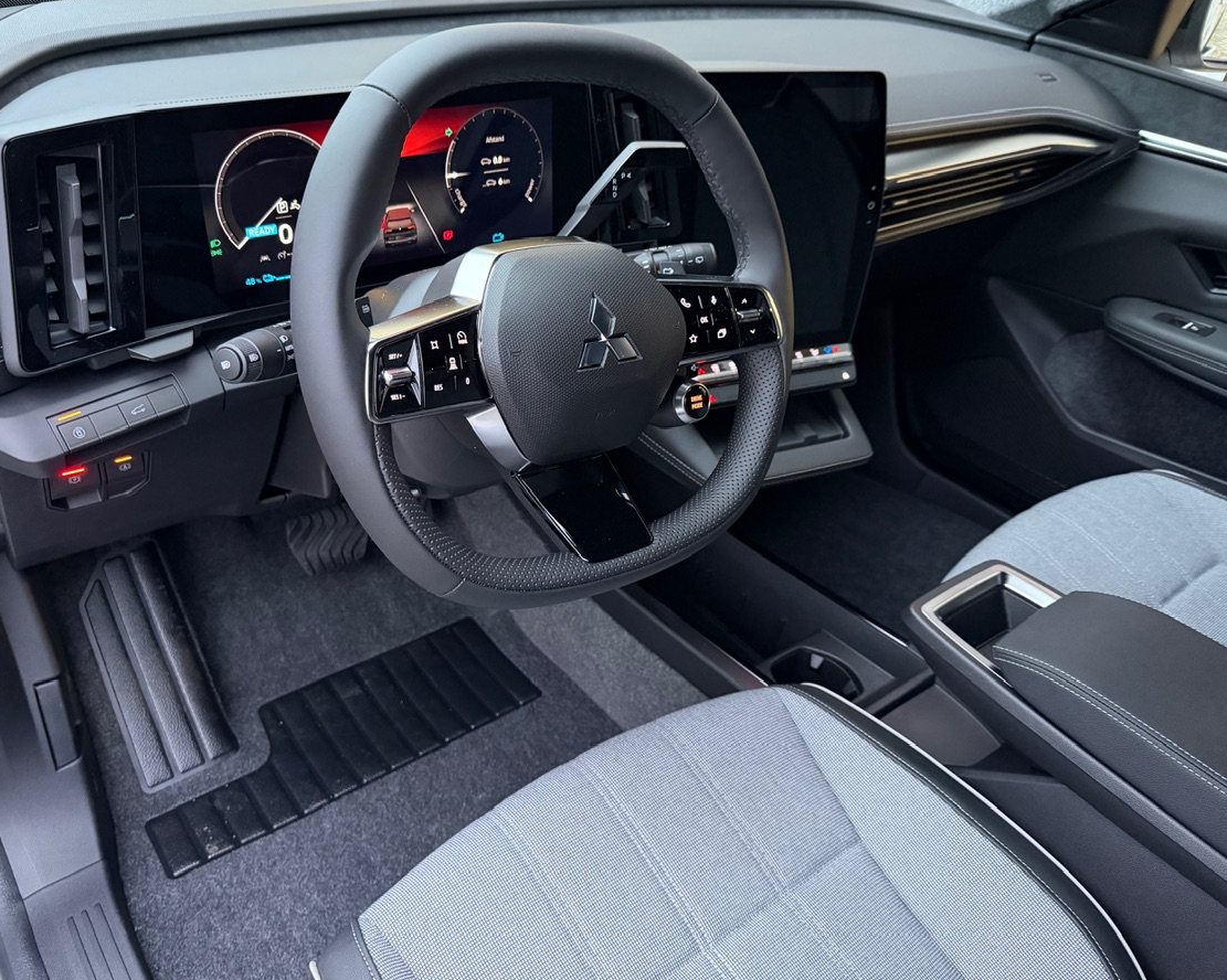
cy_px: 456
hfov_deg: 64.1
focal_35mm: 27
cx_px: 584
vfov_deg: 53.1
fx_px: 980
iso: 1000
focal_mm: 6.76
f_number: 1.78
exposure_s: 1/33
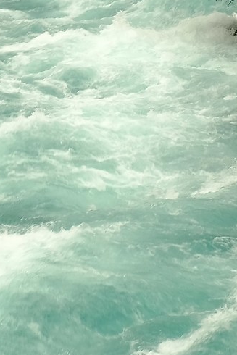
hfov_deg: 7.3
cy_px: 238
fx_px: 1835
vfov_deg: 11.0
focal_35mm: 186
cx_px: -88
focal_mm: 25.4
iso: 200
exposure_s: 1/58
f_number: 11
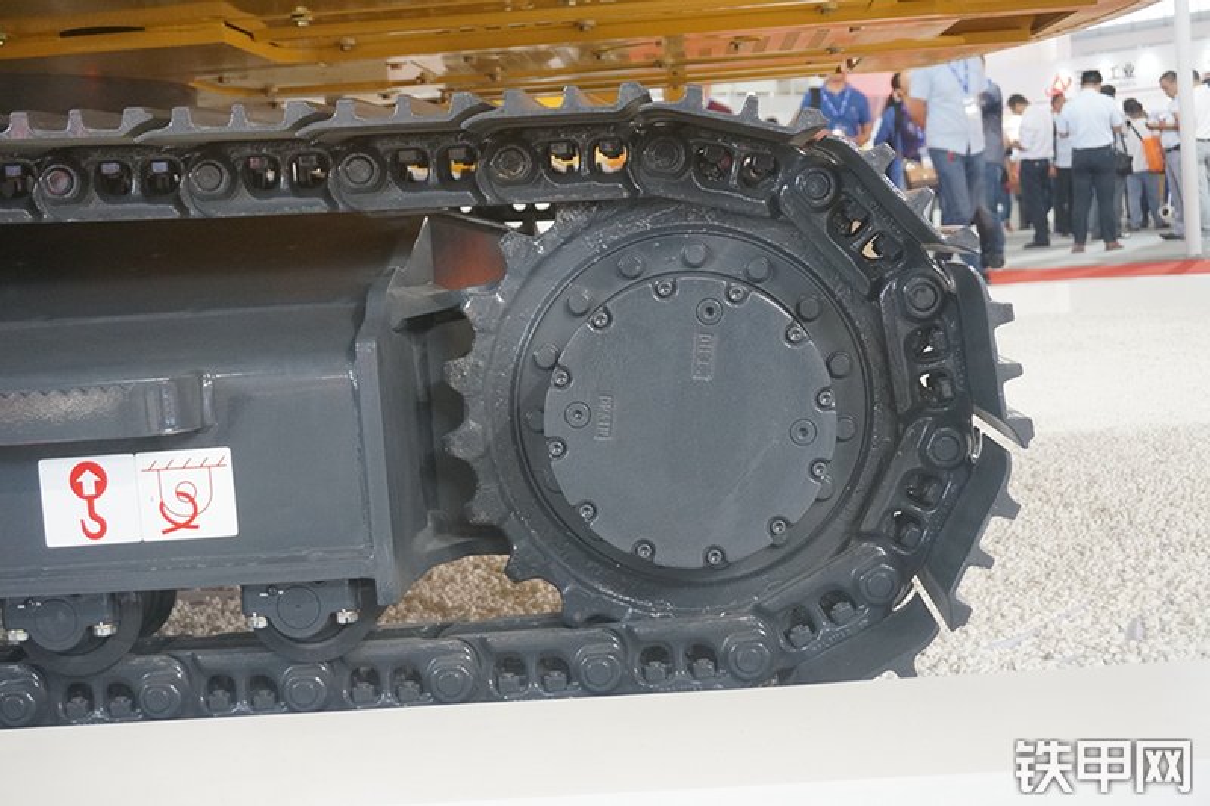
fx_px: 1764
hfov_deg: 37.9
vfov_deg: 25.7
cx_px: 605
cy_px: 403
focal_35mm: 52
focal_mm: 35
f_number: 5.6
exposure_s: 1/60
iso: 1250
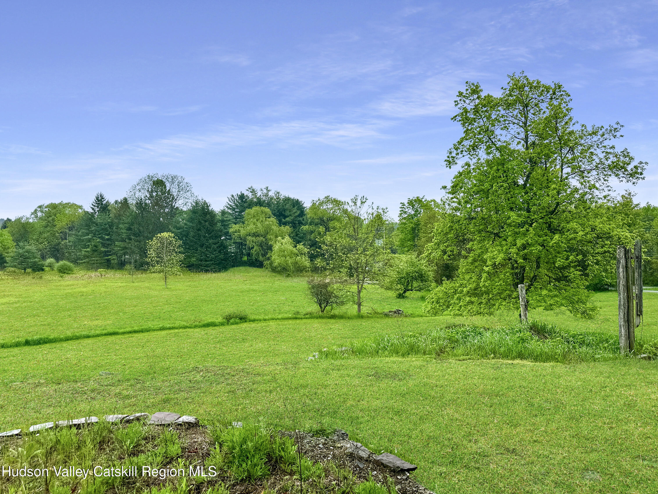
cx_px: 329
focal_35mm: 24
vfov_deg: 56.8
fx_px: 456
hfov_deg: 71.6
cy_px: 247
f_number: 1.78
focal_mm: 6.86
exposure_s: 1/1212
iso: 80
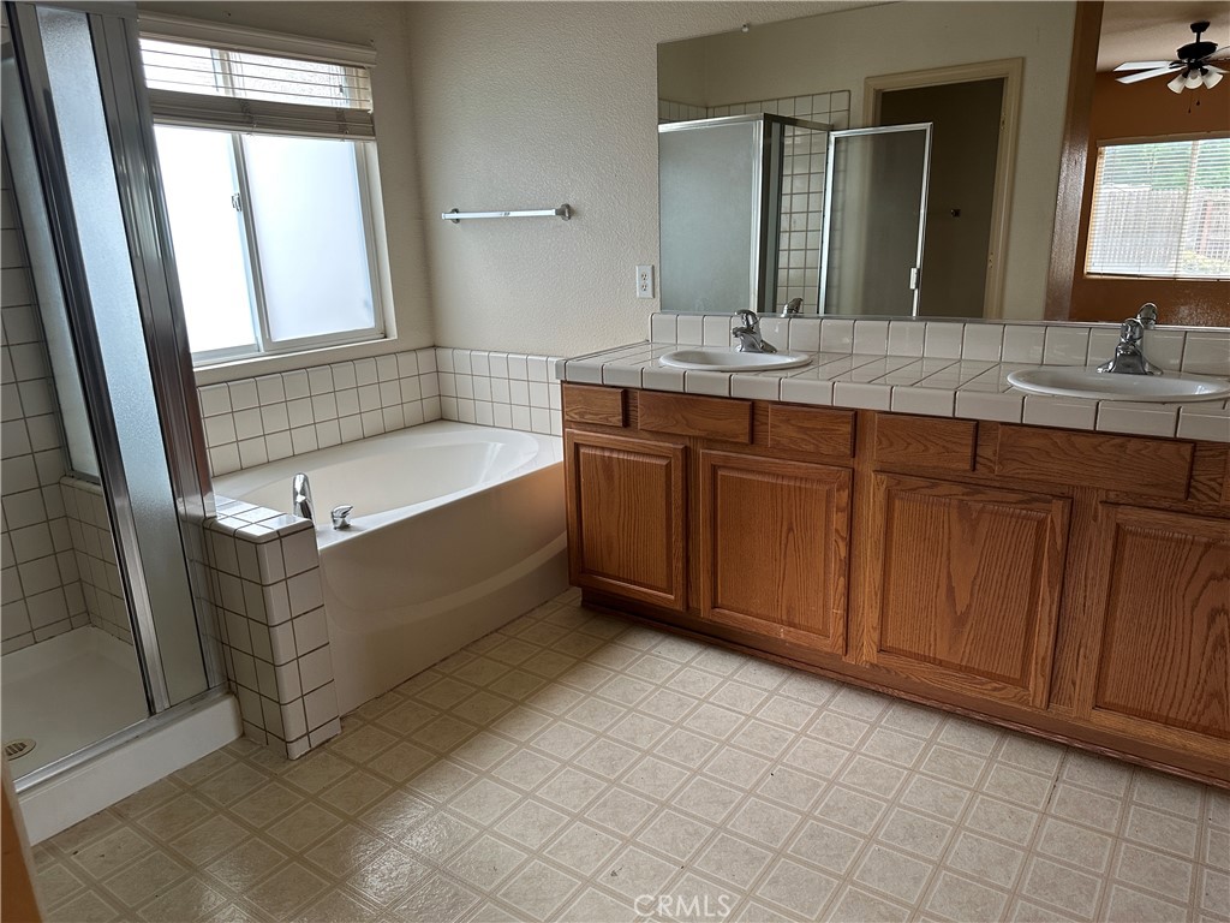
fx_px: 853
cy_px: 462
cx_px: 615
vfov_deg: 56.8
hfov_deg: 71.6
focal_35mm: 24
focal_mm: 6.86
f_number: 1.78
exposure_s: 1/60
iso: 160
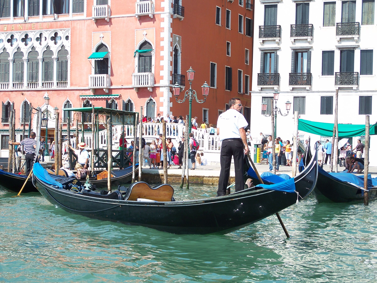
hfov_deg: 27.8
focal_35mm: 70
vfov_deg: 21.0
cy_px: 142
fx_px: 762
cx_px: 188
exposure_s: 1/500
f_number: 3.2
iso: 64
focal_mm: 14.7
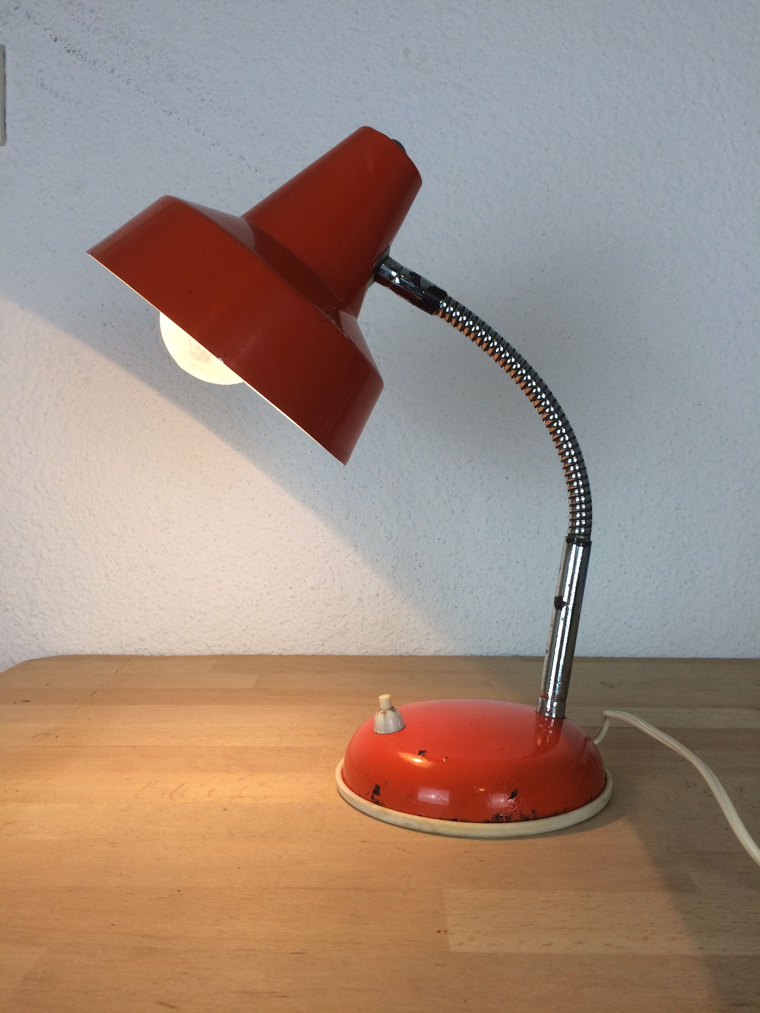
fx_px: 849
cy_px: 506
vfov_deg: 61.7
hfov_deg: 48.2
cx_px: 380
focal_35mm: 29
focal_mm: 4.15
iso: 32
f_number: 2.2
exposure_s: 1/100
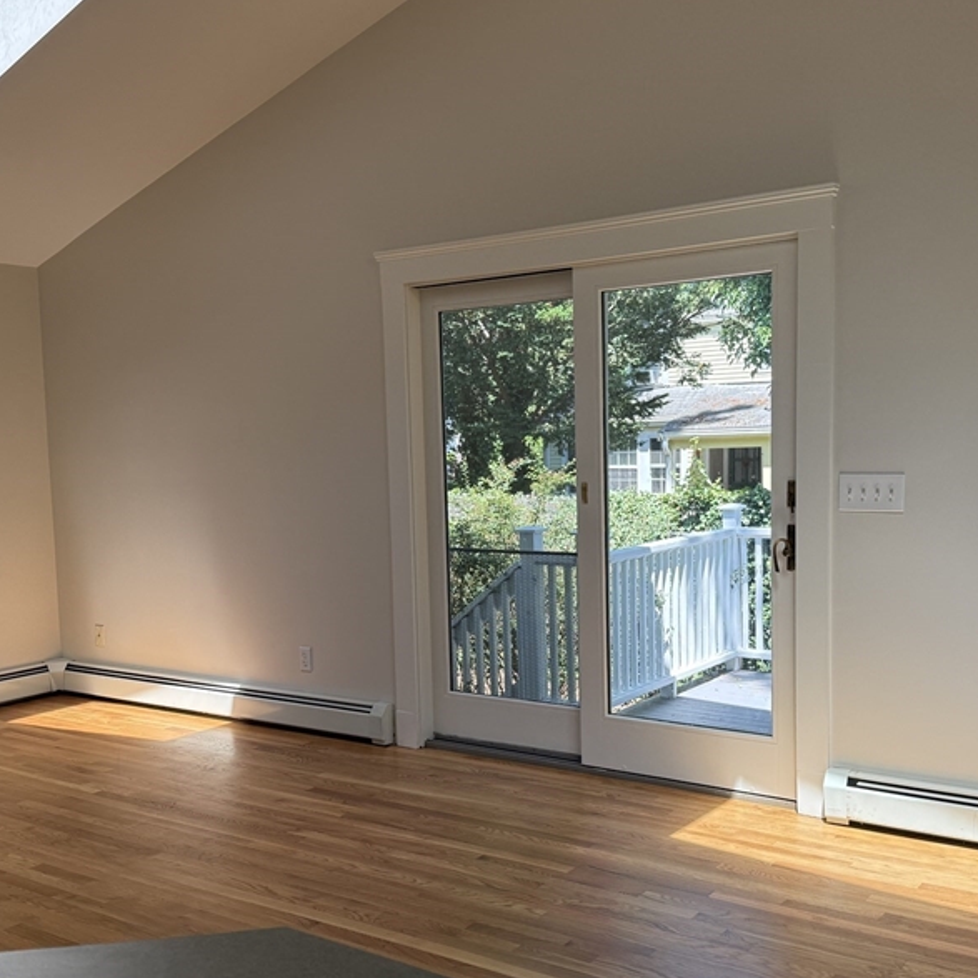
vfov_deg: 44.8
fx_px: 1183
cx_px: 496
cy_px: 550
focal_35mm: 37
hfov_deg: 44.9
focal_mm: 6.76
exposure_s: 1/348
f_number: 1.78
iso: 100
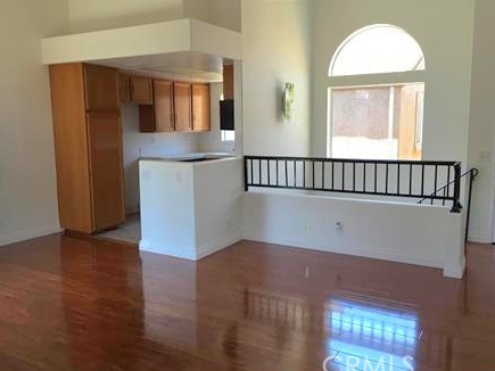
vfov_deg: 46.8
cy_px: 191
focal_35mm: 30
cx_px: 245
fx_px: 429
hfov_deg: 60.0
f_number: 2.2
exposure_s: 1/120
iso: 50
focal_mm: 4.15
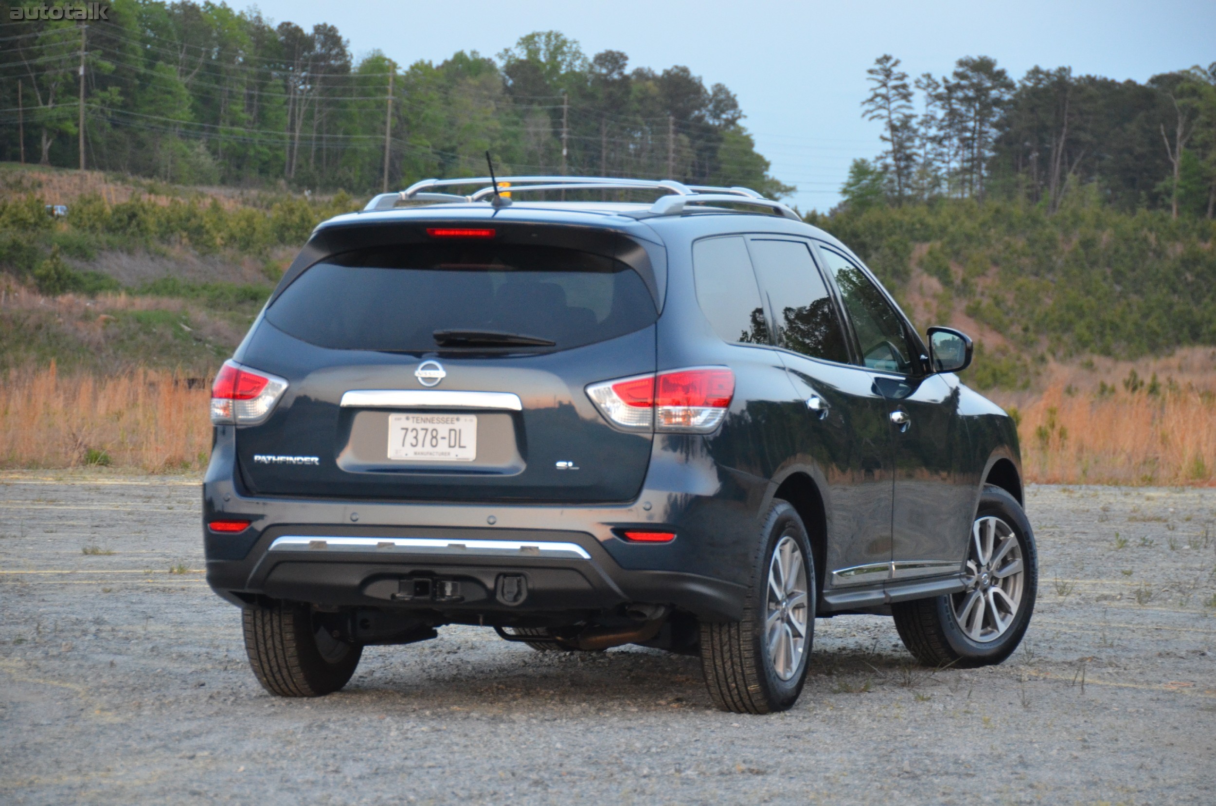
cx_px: 608
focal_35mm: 158
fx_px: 5309
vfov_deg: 8.7
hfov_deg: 13.1
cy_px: 403
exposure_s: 1/60
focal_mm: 105
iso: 1600
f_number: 5.3
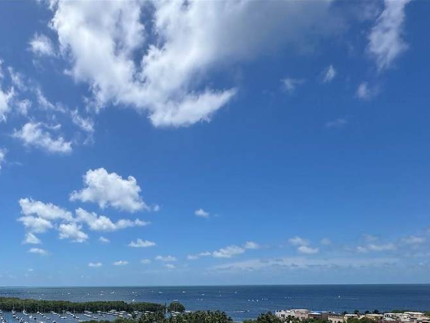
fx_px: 335
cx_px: 96
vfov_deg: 44.9
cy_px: 311
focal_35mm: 27
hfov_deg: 60.8
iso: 50
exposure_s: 1/3390
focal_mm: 2.22
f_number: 2.2
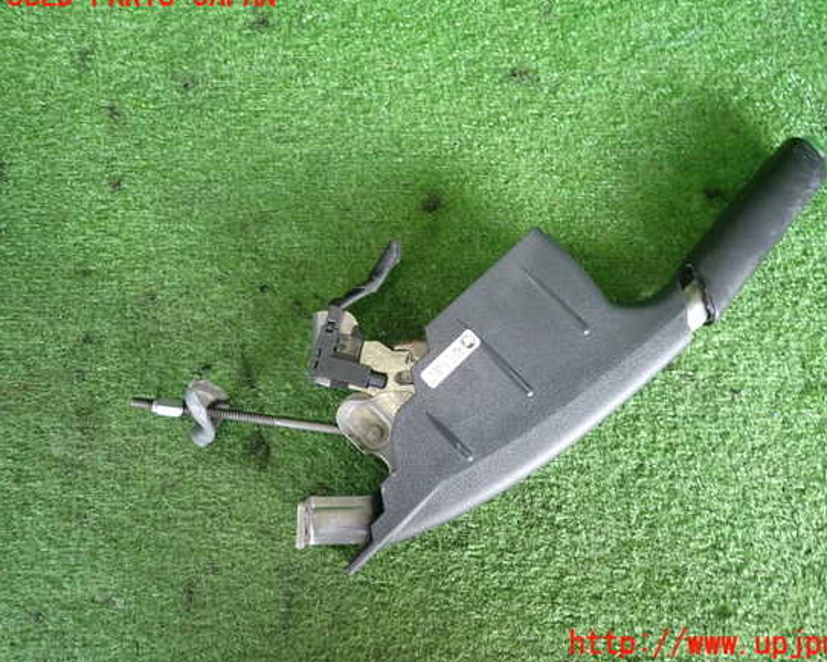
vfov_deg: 53.2
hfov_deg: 63.9
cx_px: 456
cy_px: 320
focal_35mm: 27
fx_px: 661
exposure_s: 1/50
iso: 200
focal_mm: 4.5
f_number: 2
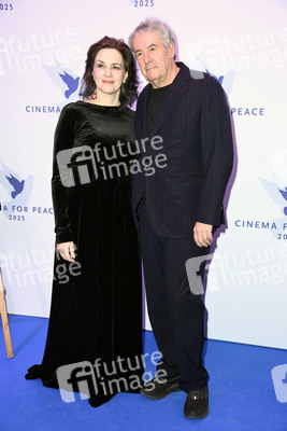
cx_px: 144
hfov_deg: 28.1
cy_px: 216
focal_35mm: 48
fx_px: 573
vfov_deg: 41.1
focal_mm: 48
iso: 800
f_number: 5.6
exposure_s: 1/250
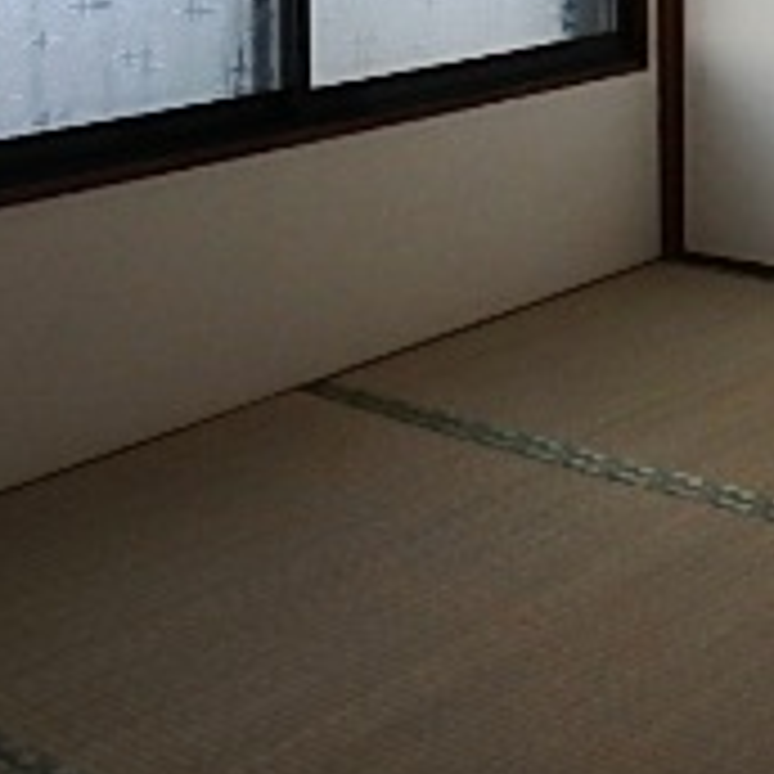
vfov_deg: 22.8
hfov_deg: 23.5
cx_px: 850
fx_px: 1745
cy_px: -180
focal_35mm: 69
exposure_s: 1/80
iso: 125
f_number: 3.5
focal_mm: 3.7
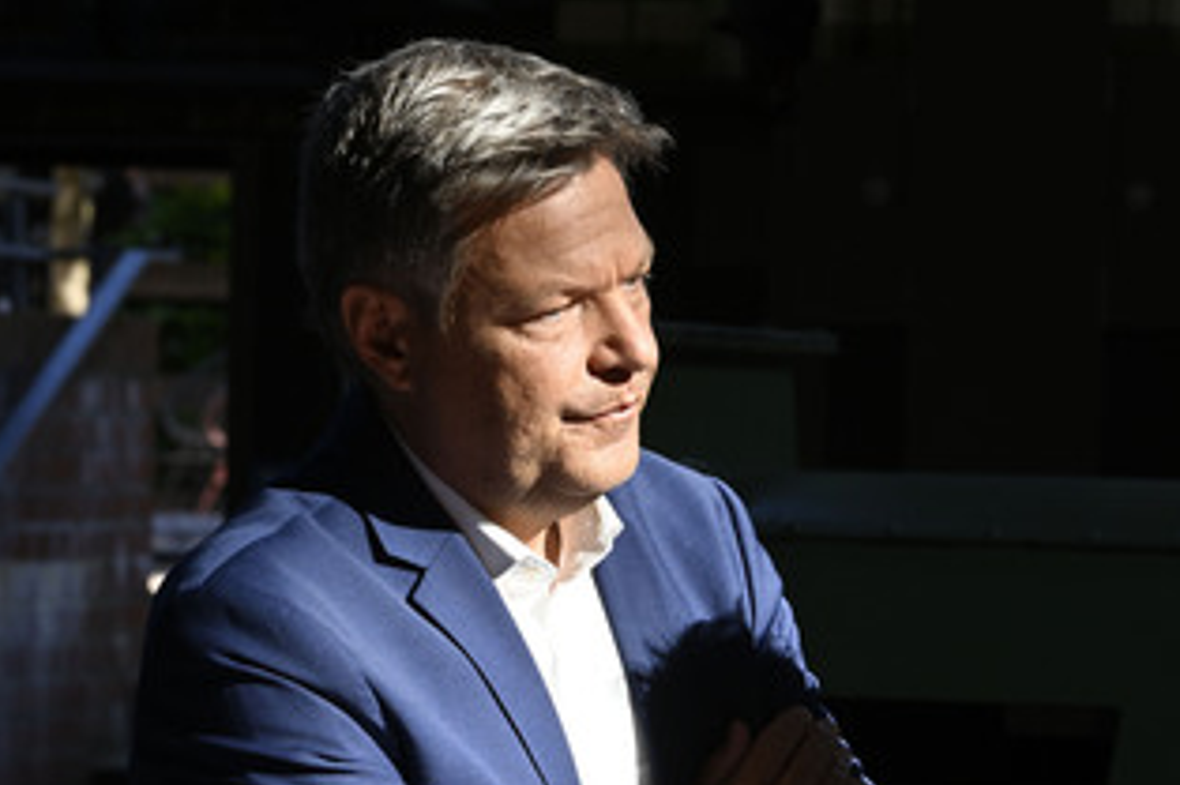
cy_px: 560
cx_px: 776
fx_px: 6585
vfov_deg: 6.8
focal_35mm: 201
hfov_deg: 10.2
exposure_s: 1/320
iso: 1600
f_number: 13
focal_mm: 140
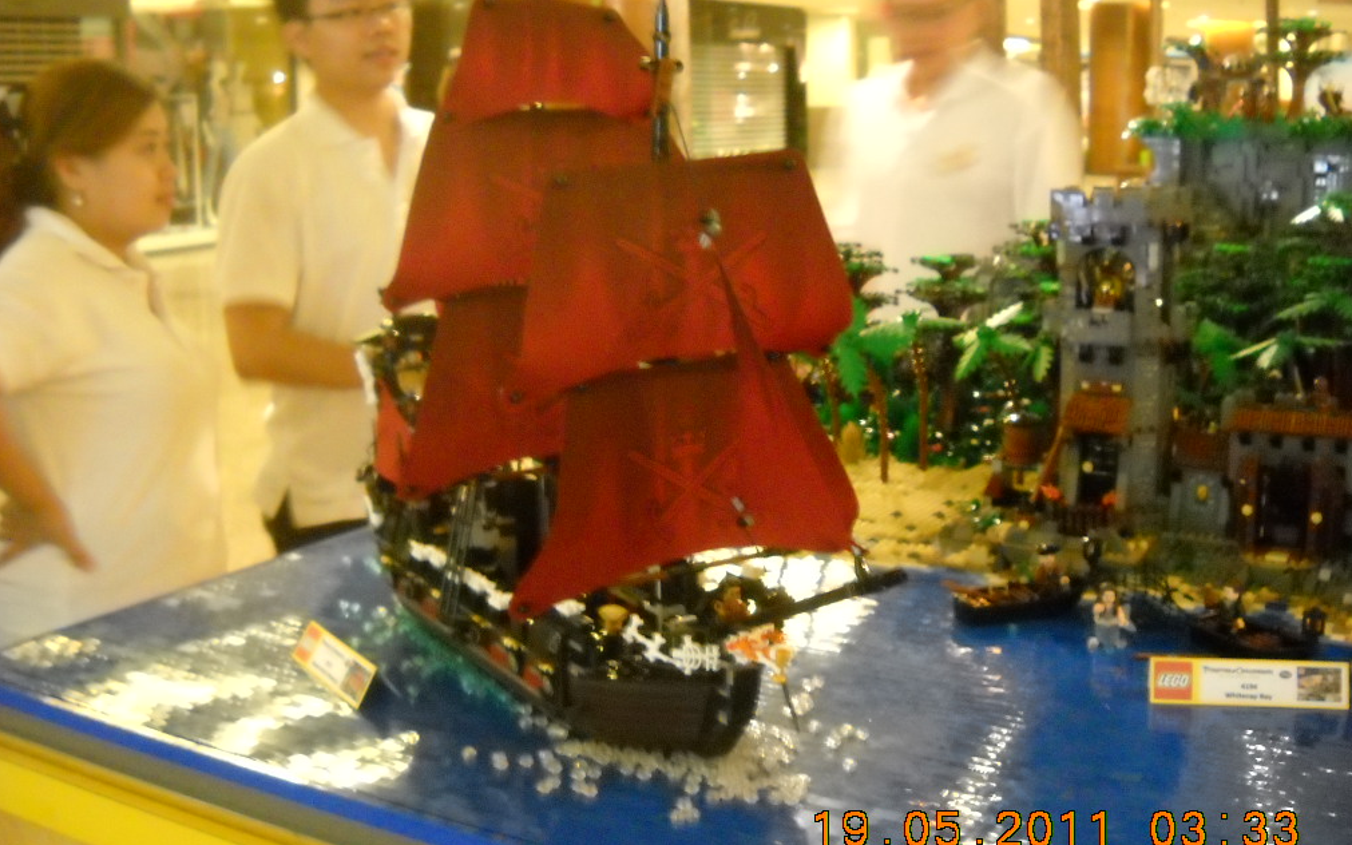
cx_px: 671
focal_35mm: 44
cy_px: 422
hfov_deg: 45.3
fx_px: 1621
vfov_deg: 29.2
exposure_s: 1/5
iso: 800
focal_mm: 6.72
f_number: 3.1
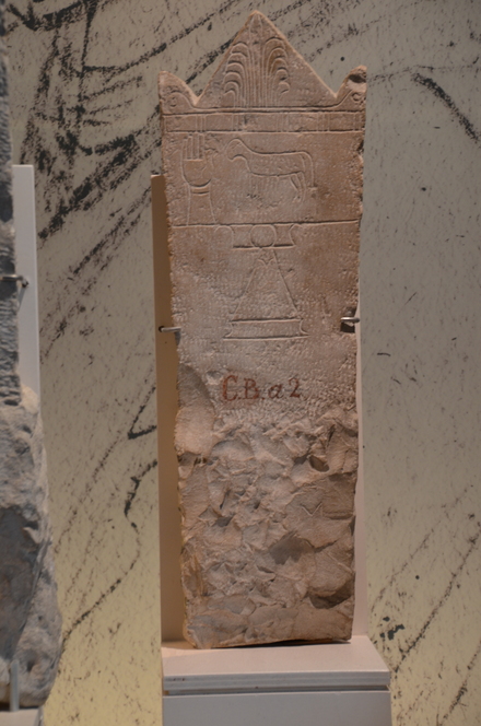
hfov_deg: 11.7
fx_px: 2355
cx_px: 240
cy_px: 363
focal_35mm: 117
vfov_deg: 17.5
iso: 400
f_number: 5.3
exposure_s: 1/13
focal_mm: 78
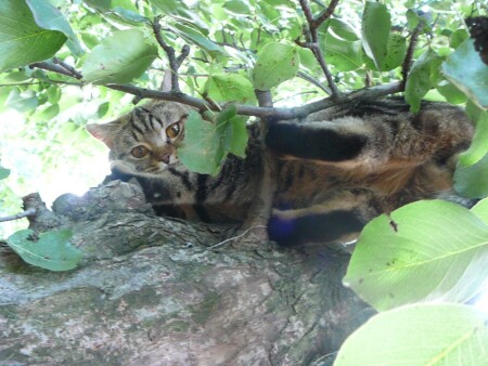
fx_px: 494
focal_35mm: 35
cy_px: 183
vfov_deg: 40.7
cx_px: 244
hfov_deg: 52.6
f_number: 2.8
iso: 200
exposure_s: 1/13
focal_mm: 5.2
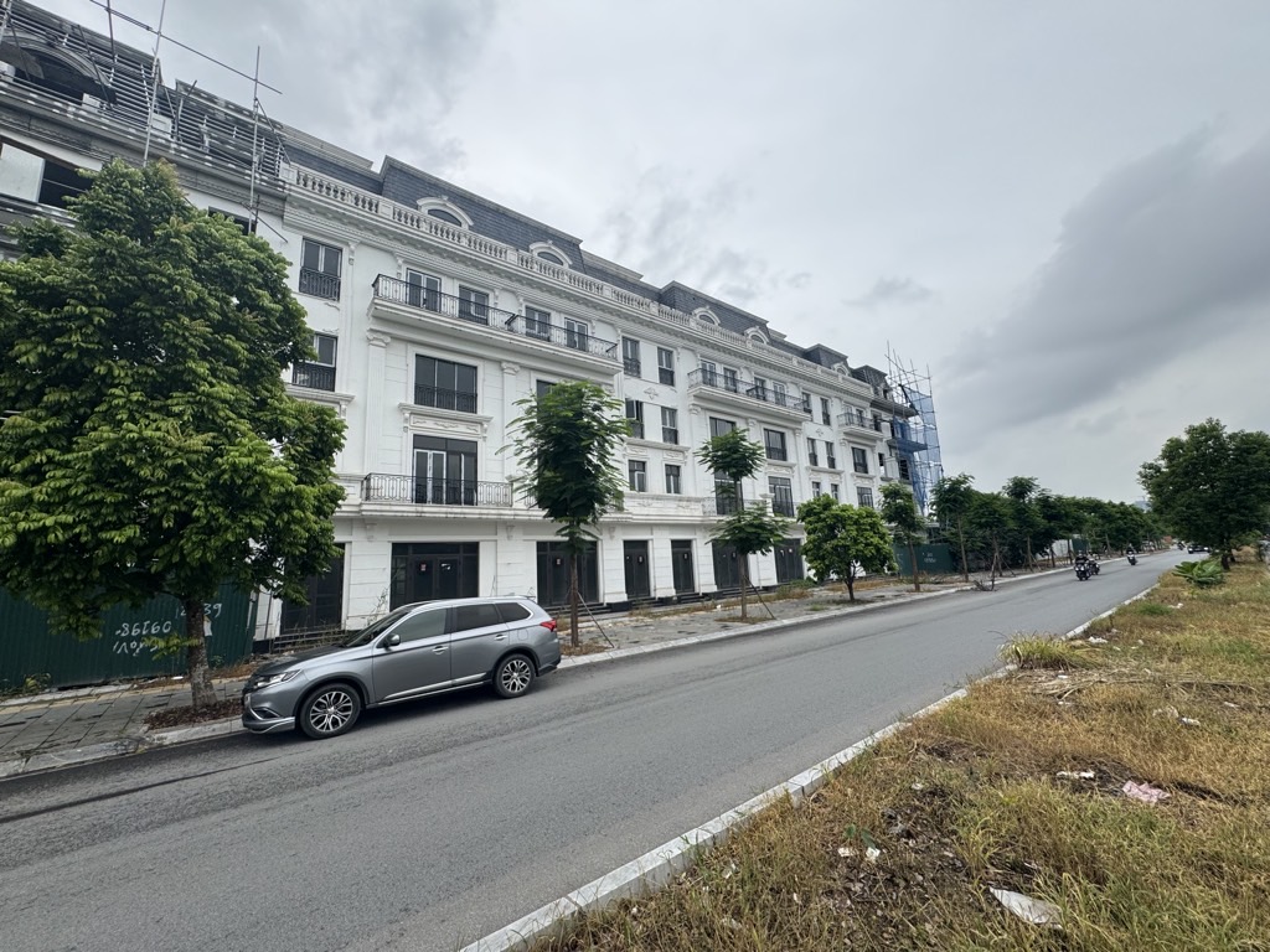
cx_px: 635
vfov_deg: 85.7
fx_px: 514
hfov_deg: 102.1
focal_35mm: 14
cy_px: 476
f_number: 2.2
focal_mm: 2.22
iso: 50
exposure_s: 1/1370
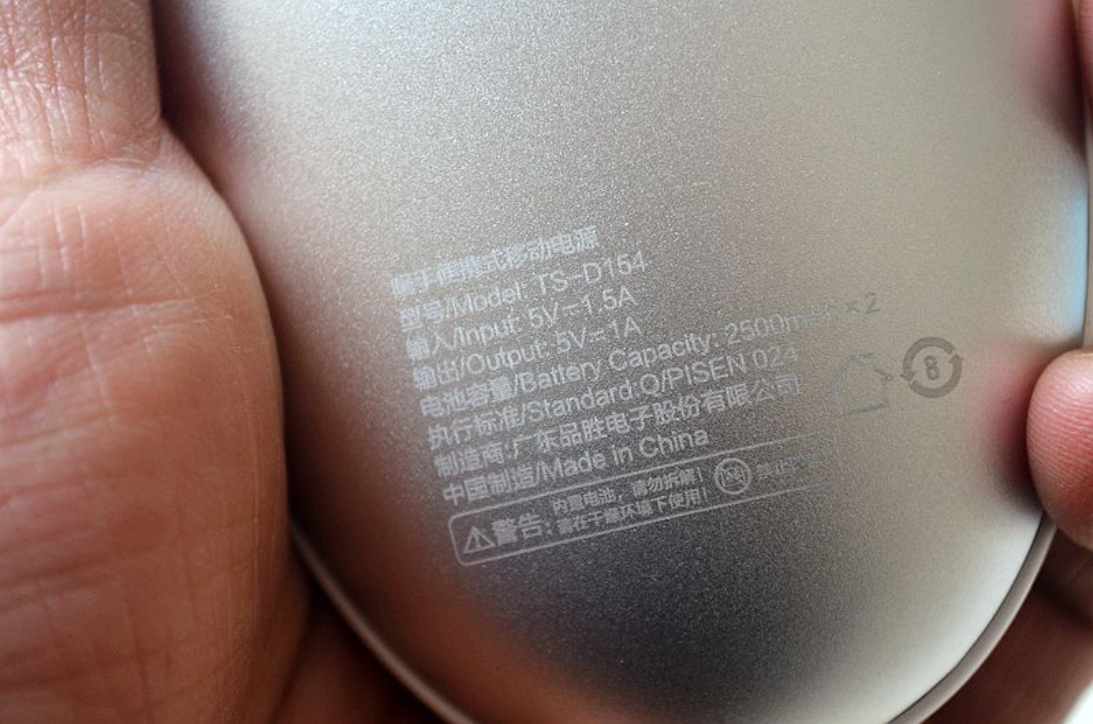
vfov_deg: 16.5
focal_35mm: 82
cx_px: 546
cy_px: 362
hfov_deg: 24.7
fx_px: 2500
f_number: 5.6
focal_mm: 55
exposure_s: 1/40
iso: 800
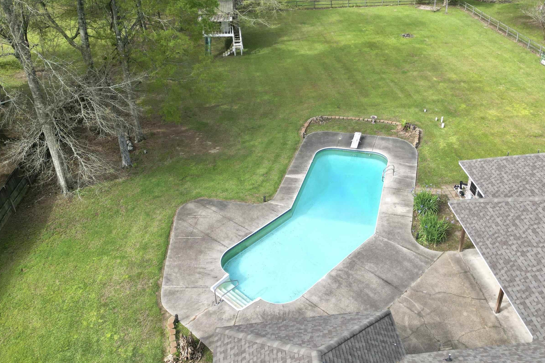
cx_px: 321
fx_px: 484
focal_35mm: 32
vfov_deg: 41.1
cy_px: 165
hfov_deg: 58.3
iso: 100
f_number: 1.7
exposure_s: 1/180
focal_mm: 6.72
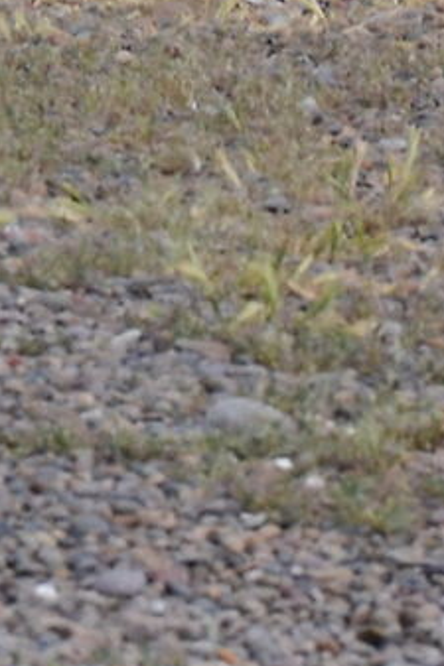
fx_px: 20731
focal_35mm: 1120
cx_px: -553
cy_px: -802
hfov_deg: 1.2
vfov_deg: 1.8
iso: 400
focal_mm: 105
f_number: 11
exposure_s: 1/400
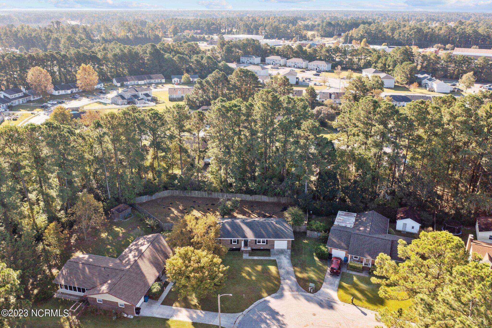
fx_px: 383
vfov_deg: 46.4
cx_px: 246
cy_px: 164
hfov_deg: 65.5
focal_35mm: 28
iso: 100
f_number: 3.5
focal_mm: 10.26
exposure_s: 1/60
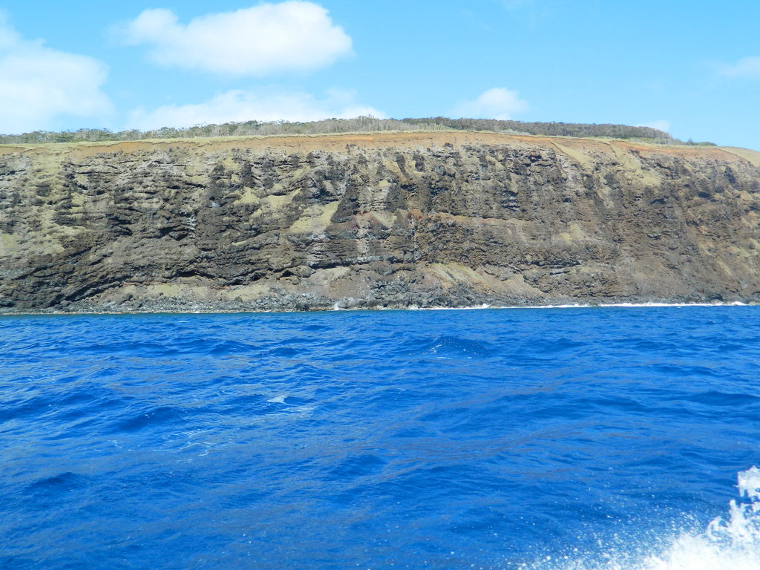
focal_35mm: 35
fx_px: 768
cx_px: 380
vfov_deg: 40.7
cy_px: 285
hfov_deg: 52.6
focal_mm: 6.2
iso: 80
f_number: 3.3
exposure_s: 1/640
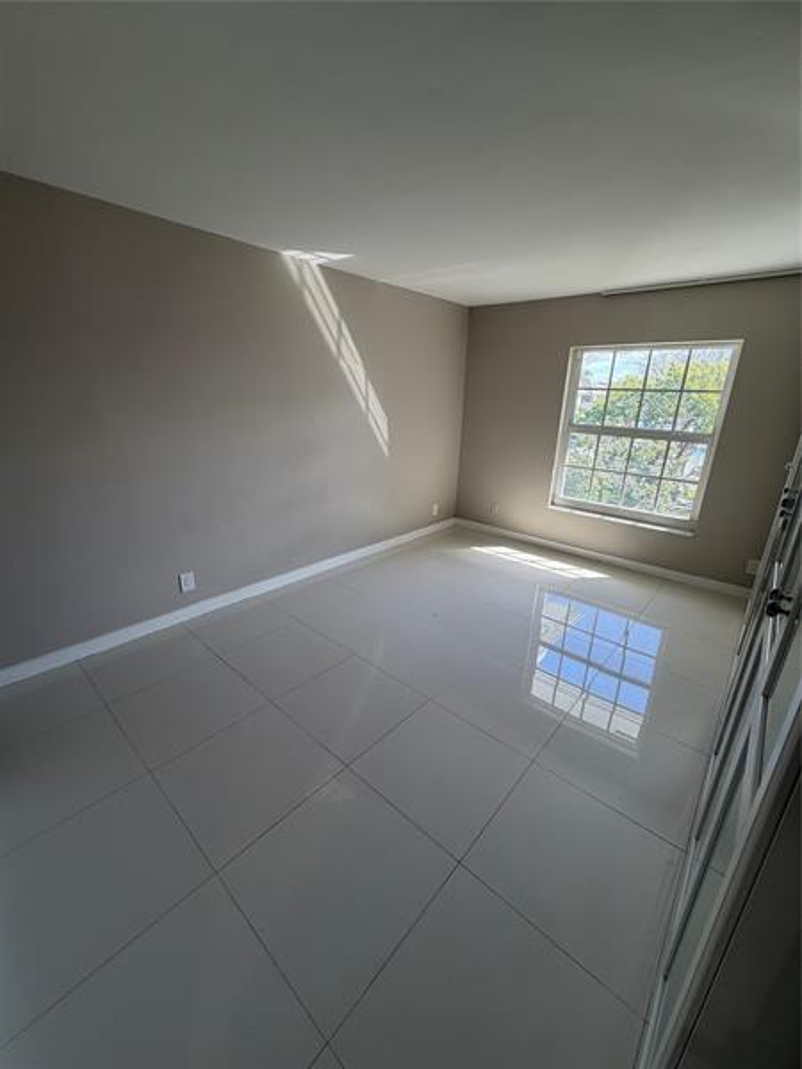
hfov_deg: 85.7
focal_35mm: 14
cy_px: 534
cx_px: 401
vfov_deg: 102.1
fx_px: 432
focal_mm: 2.22
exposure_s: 1/120
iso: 50
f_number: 2.2
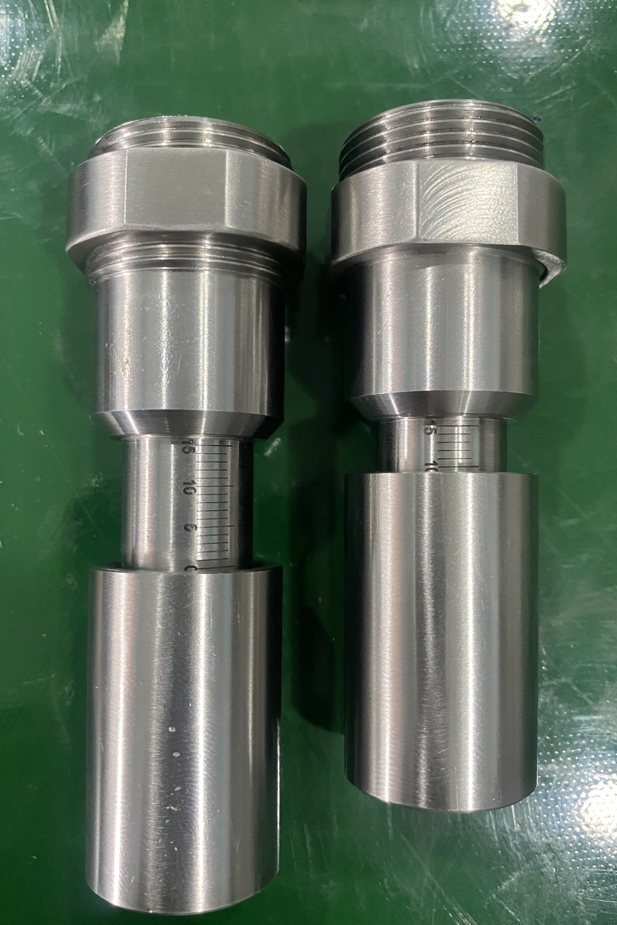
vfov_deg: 65.5
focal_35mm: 28
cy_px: 472
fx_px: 720
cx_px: 292
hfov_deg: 46.4
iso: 500
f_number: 1.8
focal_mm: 4.25
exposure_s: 1/50
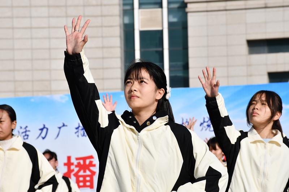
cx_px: 144
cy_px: 96
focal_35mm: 200
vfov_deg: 6.9
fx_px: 1605
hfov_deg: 10.3
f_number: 10
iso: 100
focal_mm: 100
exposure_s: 1/400
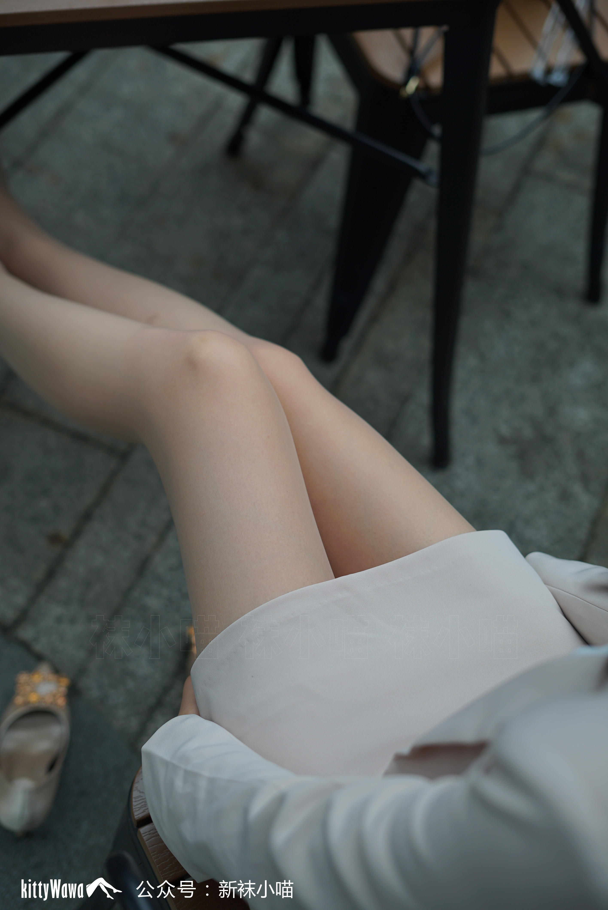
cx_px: 304
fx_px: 1265
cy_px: 455
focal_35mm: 50
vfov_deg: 39.6
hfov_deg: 27.0
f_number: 2.8
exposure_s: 1/200
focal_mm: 50
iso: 100
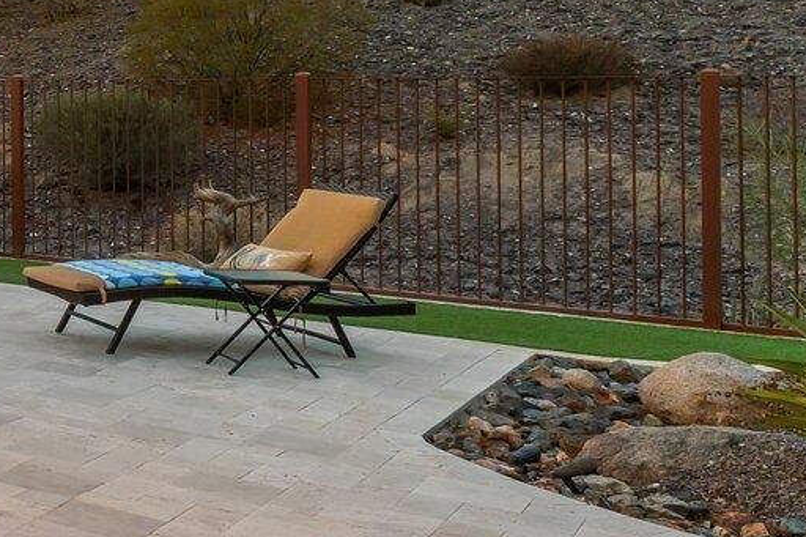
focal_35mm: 56
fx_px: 1253
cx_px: -649
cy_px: 75
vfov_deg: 23.7
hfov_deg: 21.9
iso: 400
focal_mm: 14
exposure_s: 1.6
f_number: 8
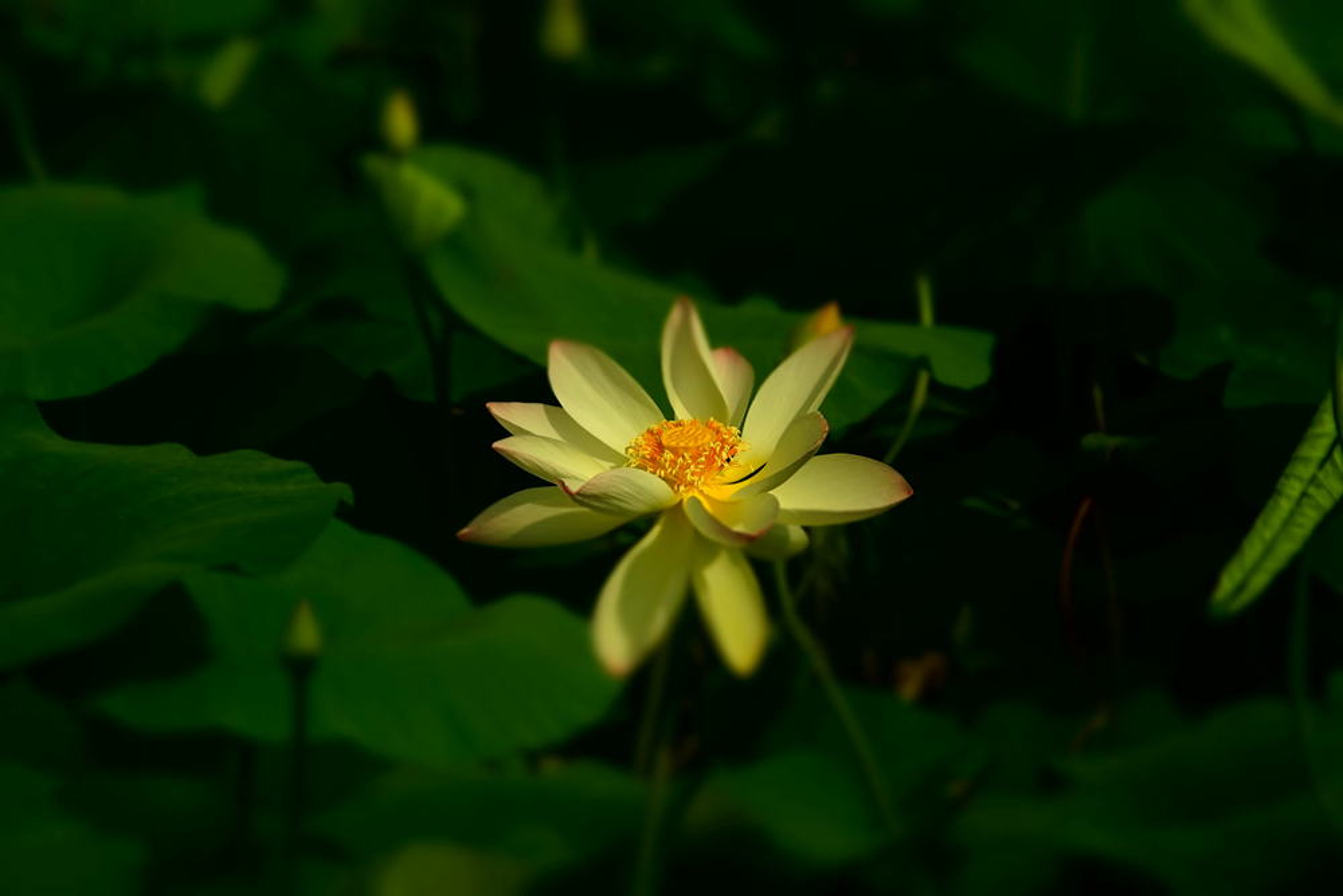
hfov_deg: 10.2
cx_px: 672
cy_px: 448
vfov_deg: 6.8
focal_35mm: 202
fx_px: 7536
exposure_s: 1/200
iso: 100
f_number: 6.3
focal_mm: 135
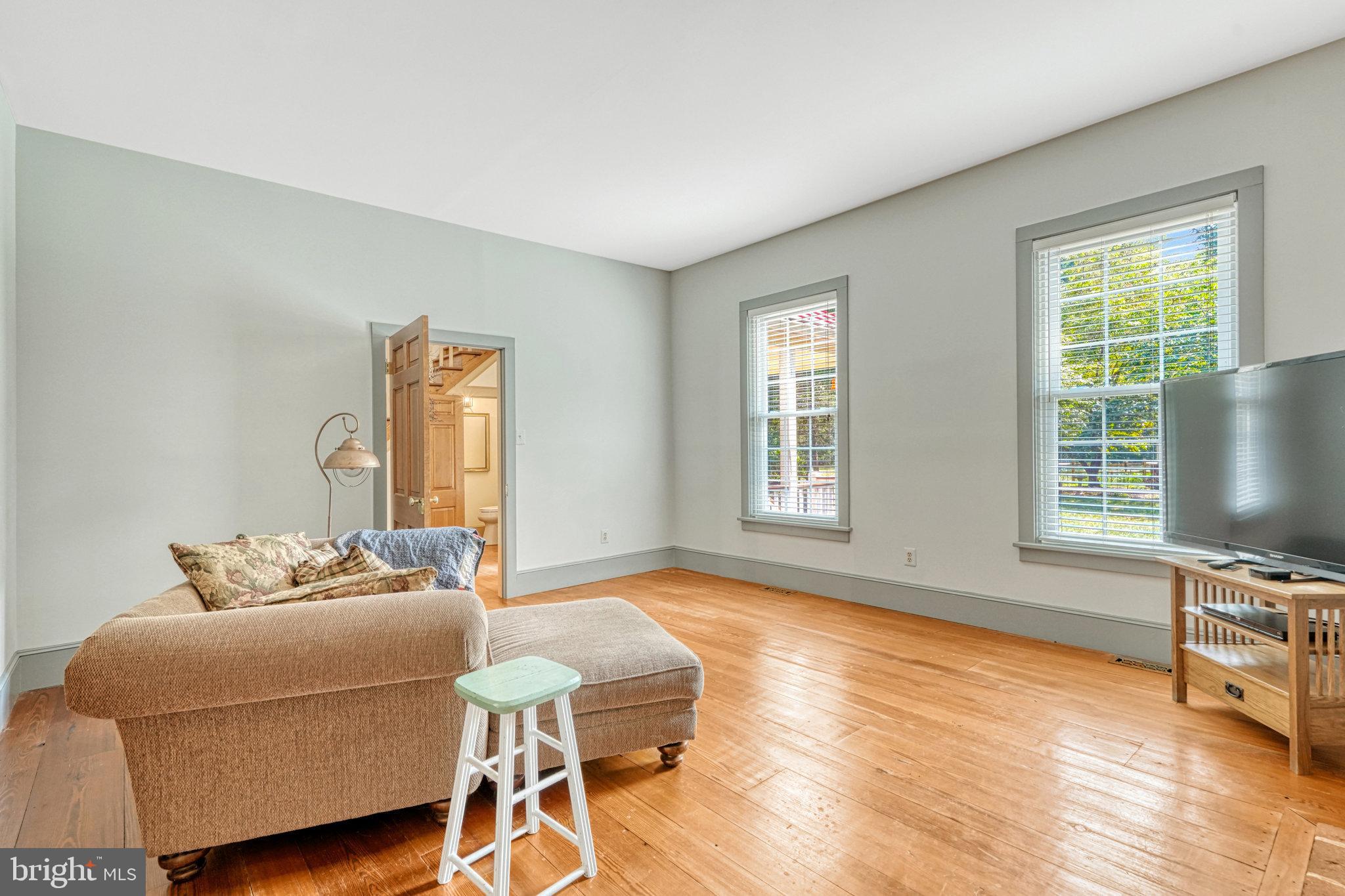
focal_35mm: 16
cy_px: 448
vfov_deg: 73.7
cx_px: 672
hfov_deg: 96.7
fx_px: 598
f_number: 8
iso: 1250
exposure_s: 1/25
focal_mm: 16
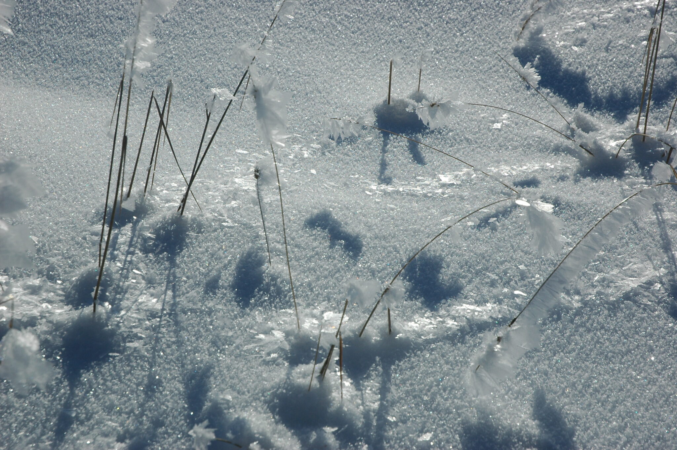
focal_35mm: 78
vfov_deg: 17.5
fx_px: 1466
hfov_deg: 26.0
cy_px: 225
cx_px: 338
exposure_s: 1/640
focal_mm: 52
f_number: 8
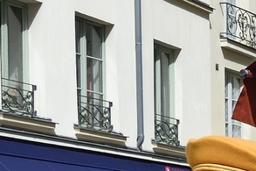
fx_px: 1166
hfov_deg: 10.4
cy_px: 376
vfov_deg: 7.9
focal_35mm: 164
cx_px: 660
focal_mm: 30
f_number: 13
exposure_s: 1/320
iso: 400
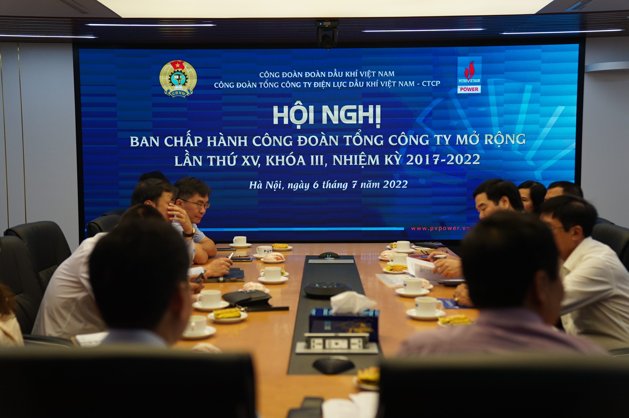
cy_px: 209
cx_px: 314
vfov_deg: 29.8
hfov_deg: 43.6
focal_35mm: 45
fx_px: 786
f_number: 2.8
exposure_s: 1/800
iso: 1000
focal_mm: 45
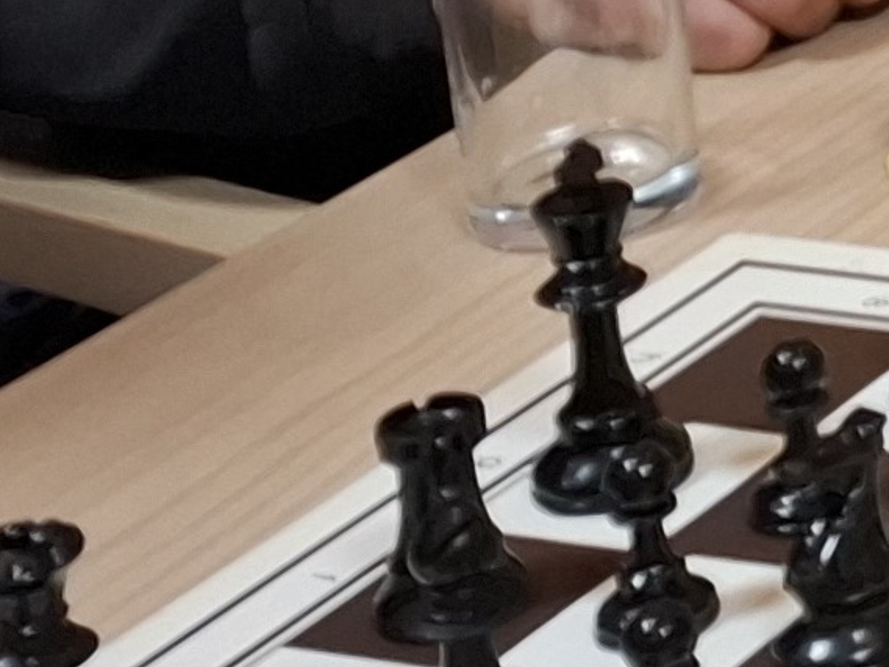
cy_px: -893
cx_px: 2764
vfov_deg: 8.3
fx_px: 4238
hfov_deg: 9.2
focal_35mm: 165
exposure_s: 1/50
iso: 320
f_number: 1.8
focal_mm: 5.54
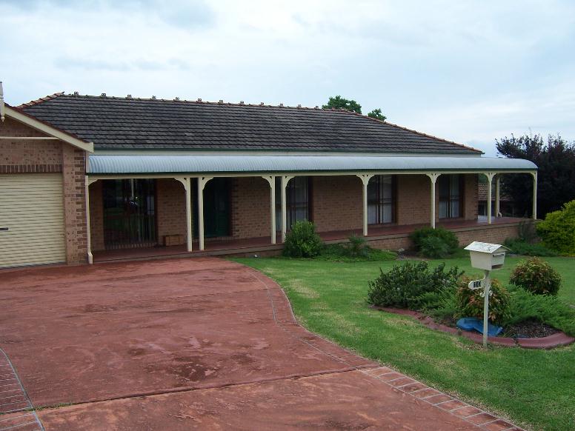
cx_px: 288
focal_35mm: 33
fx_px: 548
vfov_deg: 42.9
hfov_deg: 55.4
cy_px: 216
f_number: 3.4
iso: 80
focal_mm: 5.5
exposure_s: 1/350
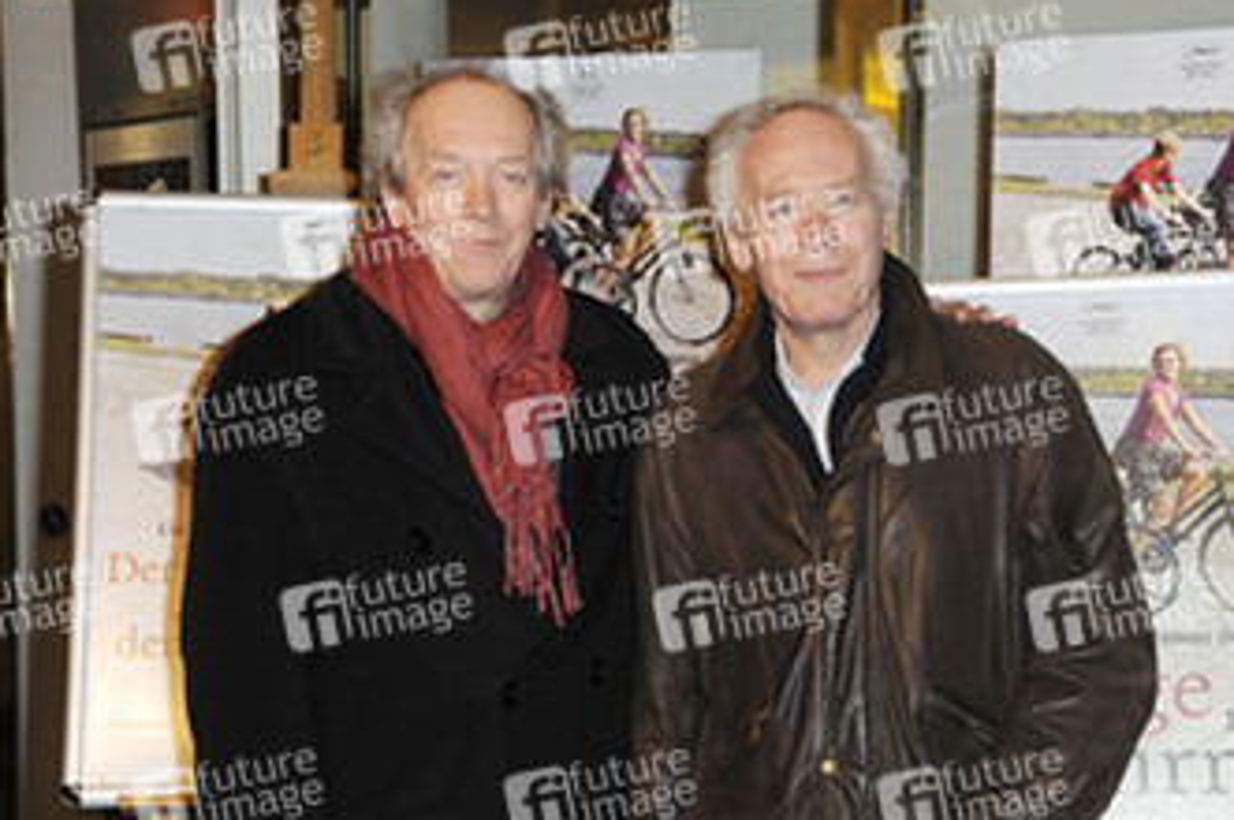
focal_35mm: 79
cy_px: 514
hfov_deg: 25.7
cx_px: 651
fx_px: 2705
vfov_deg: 17.2
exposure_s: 1/160
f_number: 5.6
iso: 800
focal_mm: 58
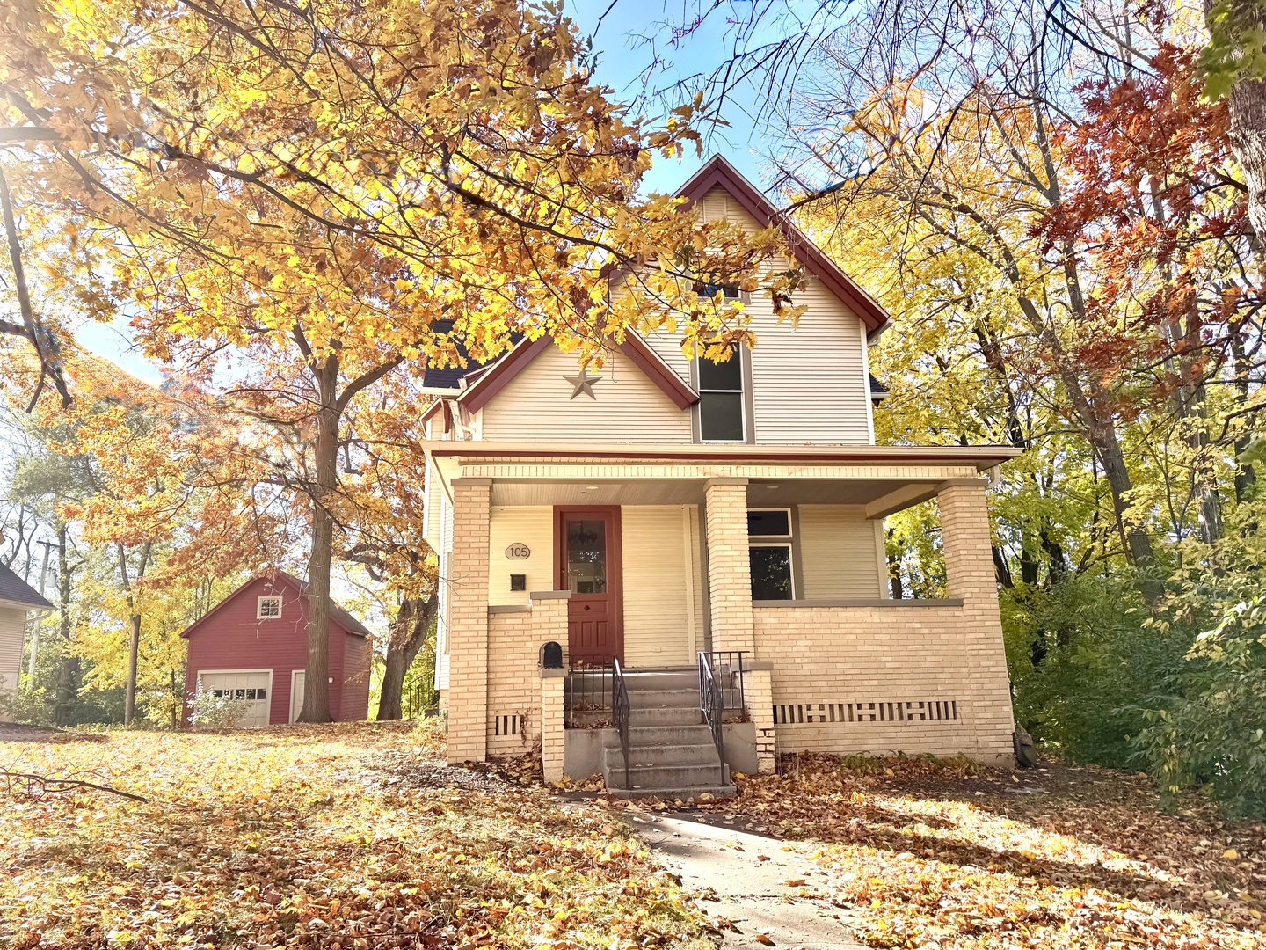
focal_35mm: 24
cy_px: 475
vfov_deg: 56.8
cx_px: 633
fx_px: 878
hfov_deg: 71.6
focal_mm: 6.76
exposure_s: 1/864
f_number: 1.78
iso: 80
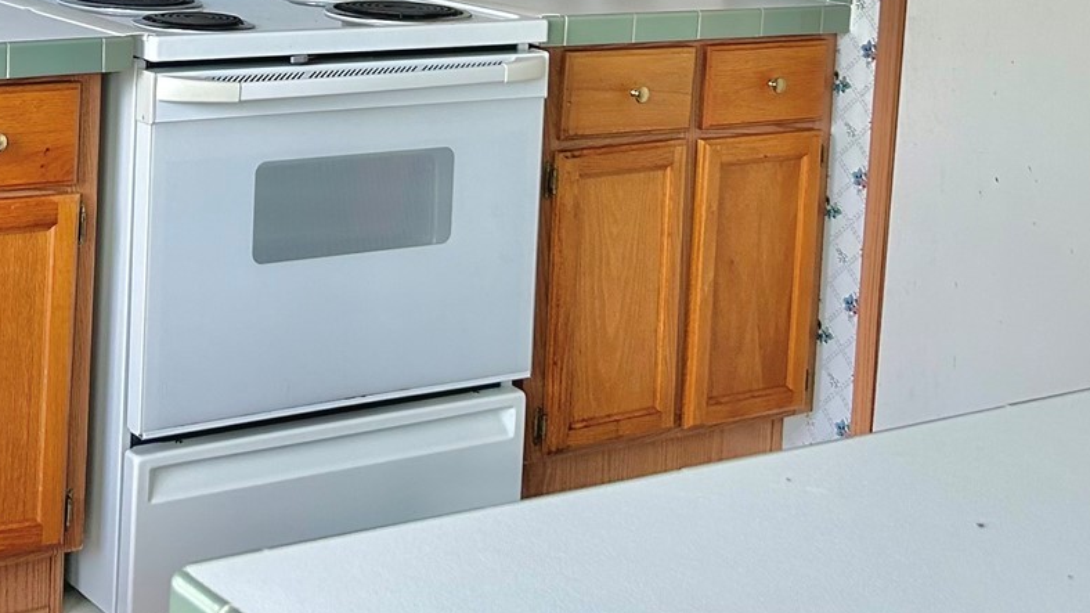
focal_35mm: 69
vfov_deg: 16.8
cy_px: -87
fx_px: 1994
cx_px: 203
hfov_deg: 29.8
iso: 100
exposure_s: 1/121
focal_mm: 5.7
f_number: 1.5
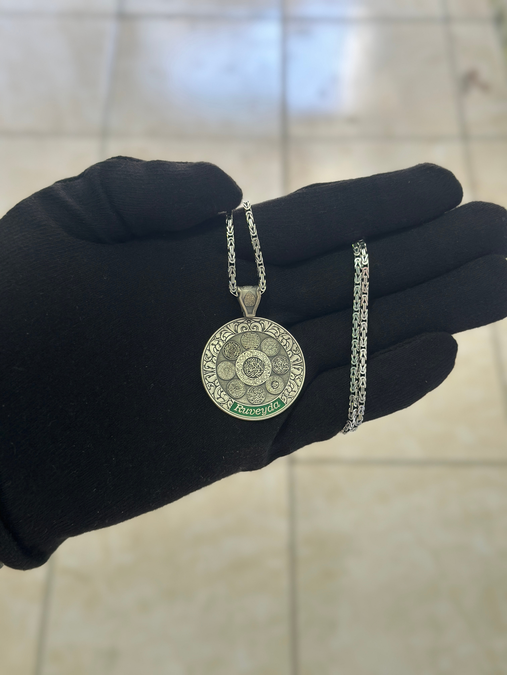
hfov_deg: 30.3
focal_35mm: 48
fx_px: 937
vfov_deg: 39.7
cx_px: 254
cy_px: 338
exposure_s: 1/50
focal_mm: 6.86
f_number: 1.78
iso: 80
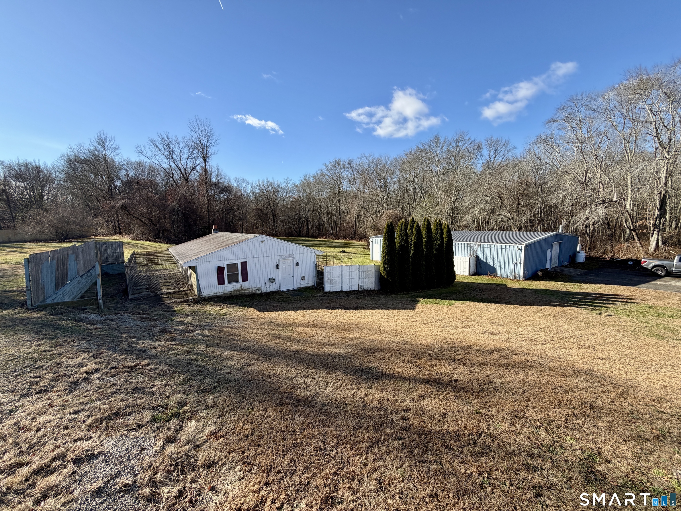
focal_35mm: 14
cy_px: 256
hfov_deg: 102.1
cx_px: 340
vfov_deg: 85.7
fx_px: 275
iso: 40
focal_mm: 2.22
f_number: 2.2
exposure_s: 1/770
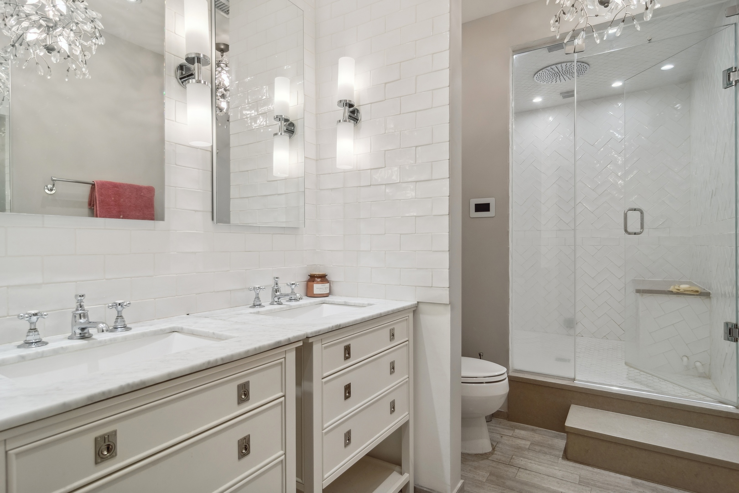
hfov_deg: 90.0
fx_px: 369
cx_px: 370
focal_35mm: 18
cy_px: 246
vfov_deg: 67.4
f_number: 8
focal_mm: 12
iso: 200
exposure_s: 1/25
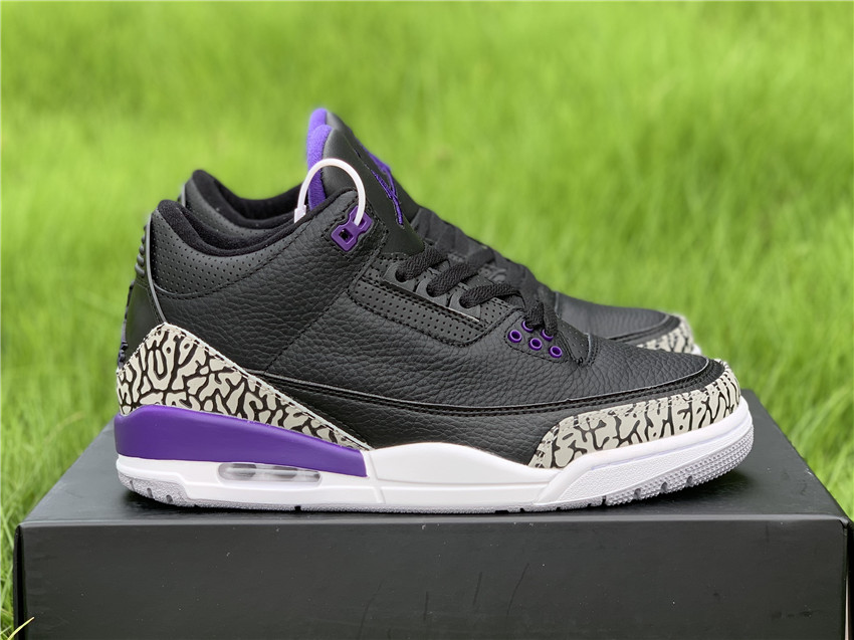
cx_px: 427
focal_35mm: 52
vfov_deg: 28.0
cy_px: 320
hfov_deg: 36.8
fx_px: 1283
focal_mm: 6
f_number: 2.4
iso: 16
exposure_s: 1/122
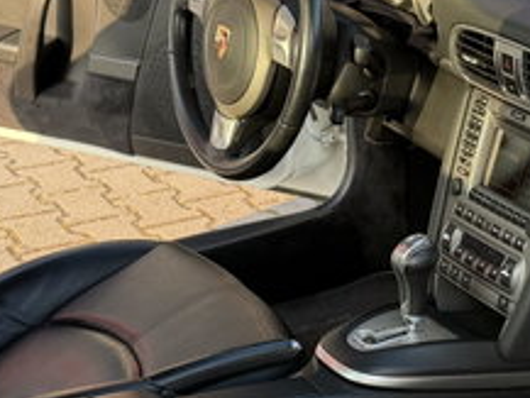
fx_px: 1302
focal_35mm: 85
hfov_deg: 22.6
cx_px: 452
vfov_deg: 17.1
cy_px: 361
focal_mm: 6.76
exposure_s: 1/216
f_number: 1.78
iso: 80
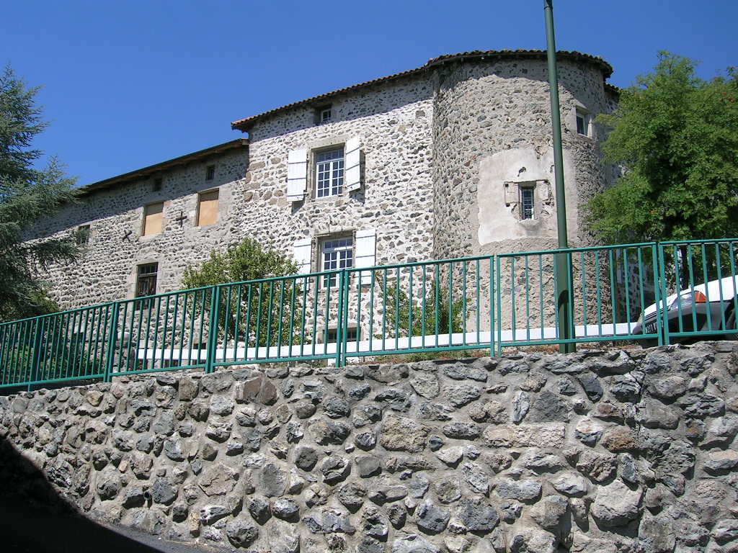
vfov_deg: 40.7
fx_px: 746
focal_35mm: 35
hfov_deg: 52.6
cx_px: 369
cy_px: 276
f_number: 4.8
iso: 50
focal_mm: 5.4
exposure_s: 1/432
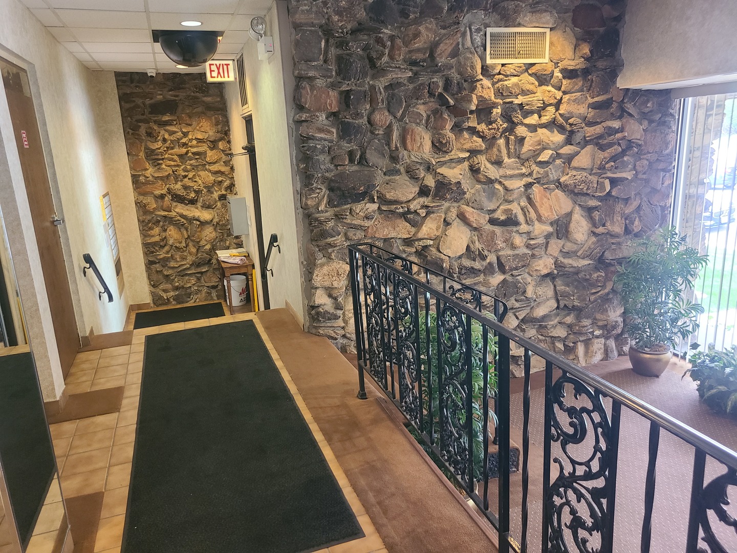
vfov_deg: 53.1
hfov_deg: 67.3
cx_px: 368
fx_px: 554
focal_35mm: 26
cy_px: 276
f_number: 1.8
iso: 500
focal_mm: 5.4
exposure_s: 1/40
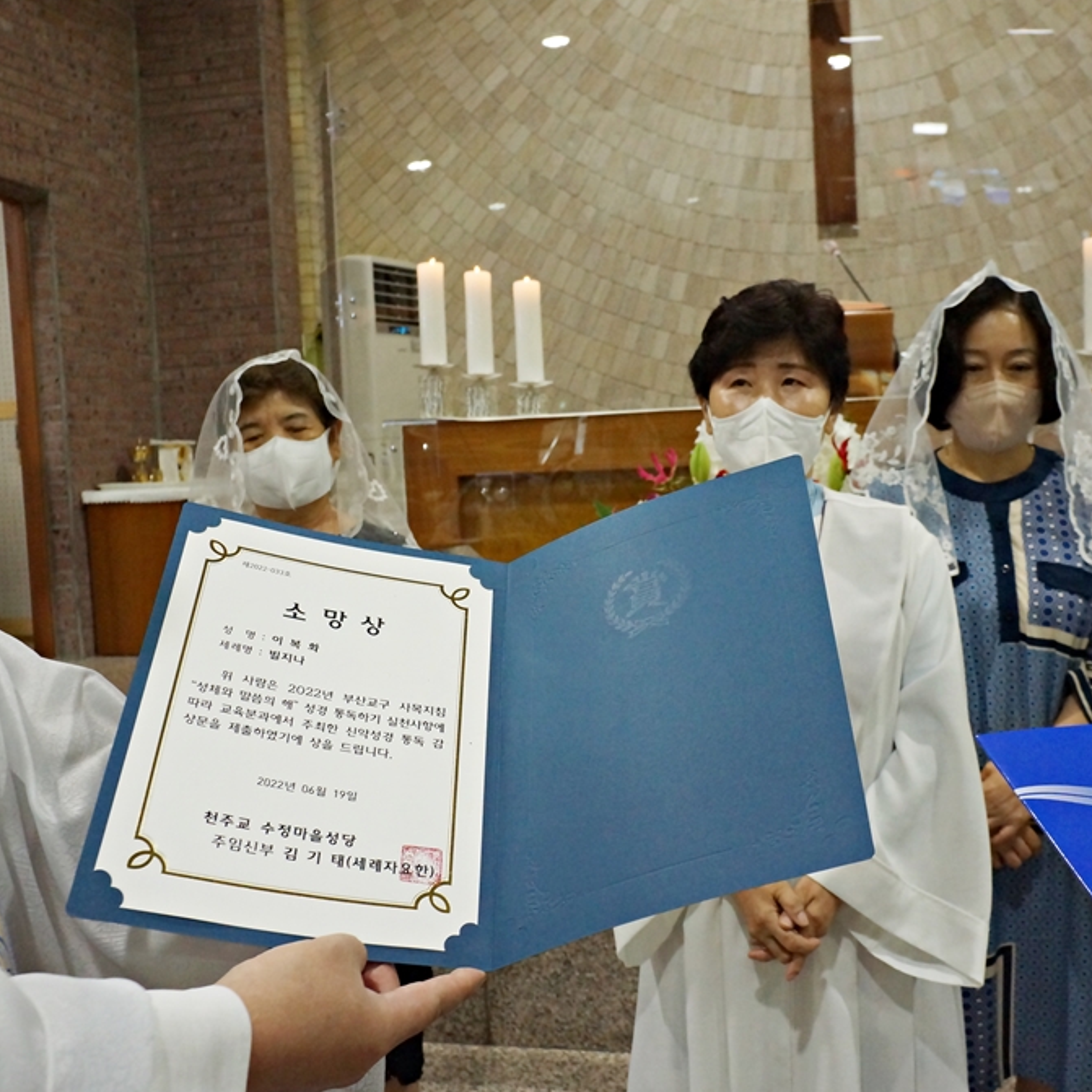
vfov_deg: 47.2
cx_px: 609
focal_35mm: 35
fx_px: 1249
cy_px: 541
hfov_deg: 47.1
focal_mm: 18
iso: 1600
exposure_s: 1/125
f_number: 5.6
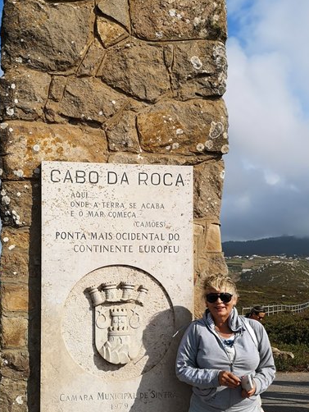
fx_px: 511
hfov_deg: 33.5
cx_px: 120
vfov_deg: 43.2
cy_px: 273
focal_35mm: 43
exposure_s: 1/3448
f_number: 1.8
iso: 50
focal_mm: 3.95
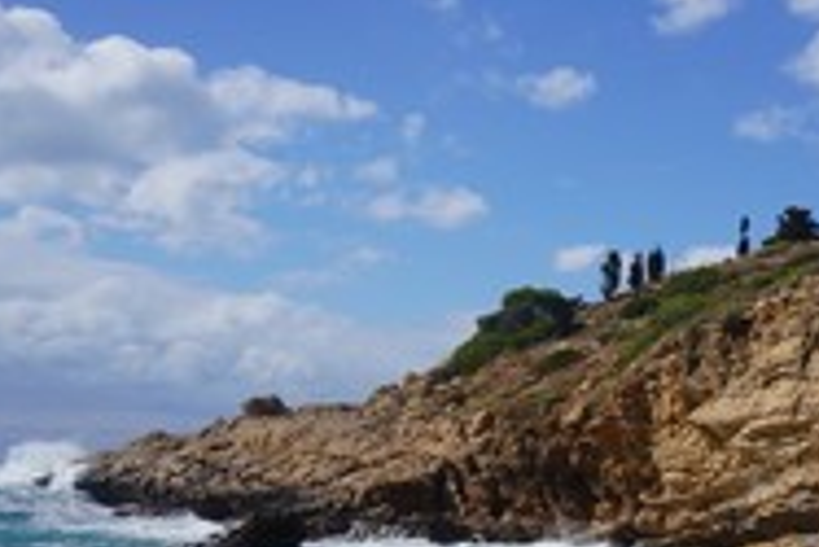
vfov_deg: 19.5
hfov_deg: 26.3
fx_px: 1571
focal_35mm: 69
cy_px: 457
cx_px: 964
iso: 100
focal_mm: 28
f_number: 5
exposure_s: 1/1250
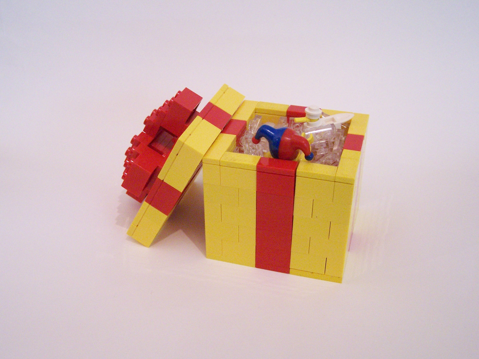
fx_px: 554
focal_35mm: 40
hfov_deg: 46.8
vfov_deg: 36.0
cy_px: 180
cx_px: 240
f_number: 2.8
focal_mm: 6.7
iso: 400
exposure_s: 1/20
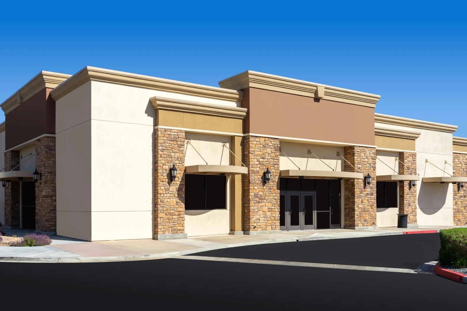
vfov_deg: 37.9
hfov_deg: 54.4
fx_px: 454
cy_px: 156
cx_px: 234
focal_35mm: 35
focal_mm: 35
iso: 100
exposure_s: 1/250
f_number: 10
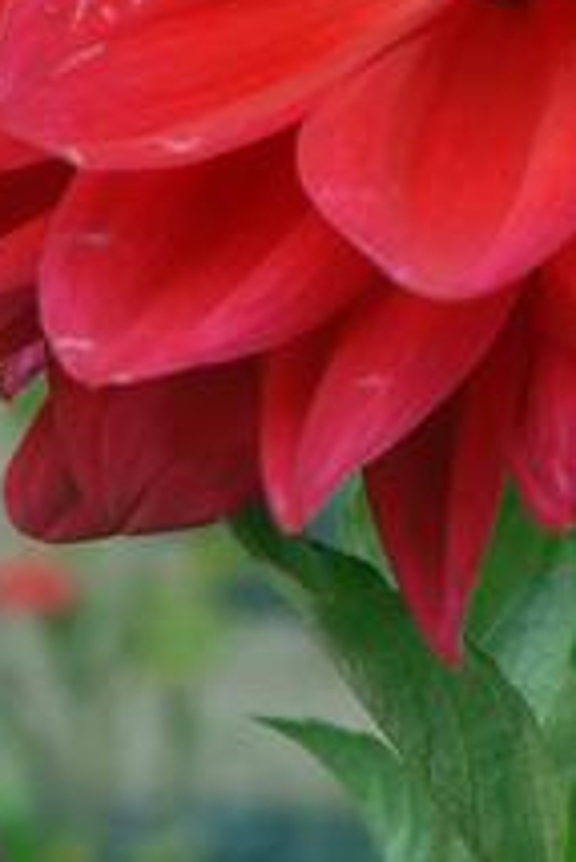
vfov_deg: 14.9
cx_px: 532
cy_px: -330
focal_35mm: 130
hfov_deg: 10.5
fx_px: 3124
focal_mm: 31
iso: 160
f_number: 6.3
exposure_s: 1/160
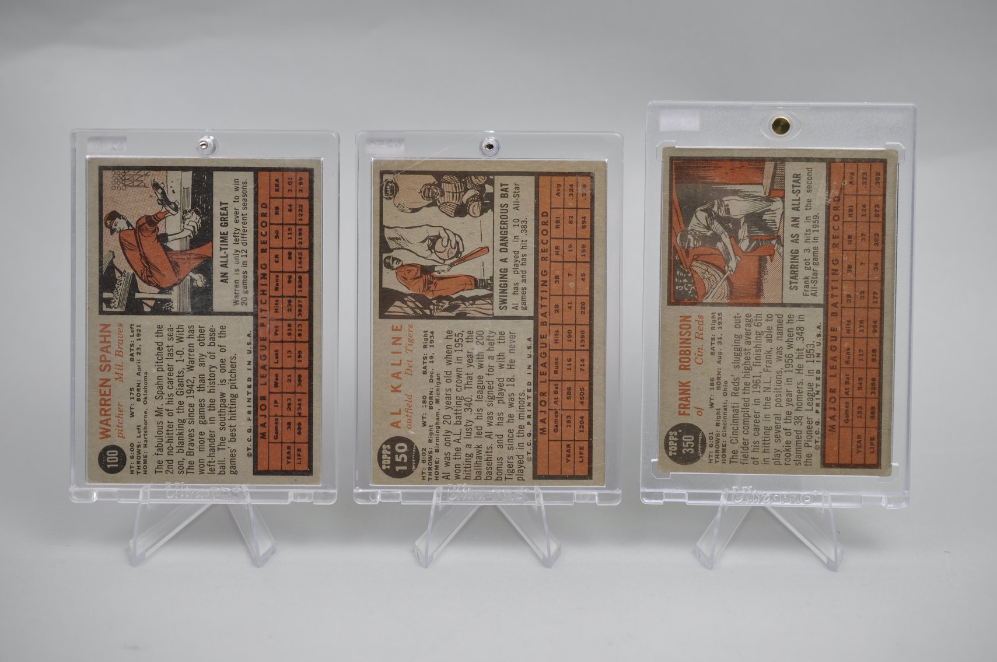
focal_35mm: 60
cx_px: 498
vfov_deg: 22.6
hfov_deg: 33.4
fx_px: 1660
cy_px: 331
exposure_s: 1/80
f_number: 4.5
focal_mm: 40
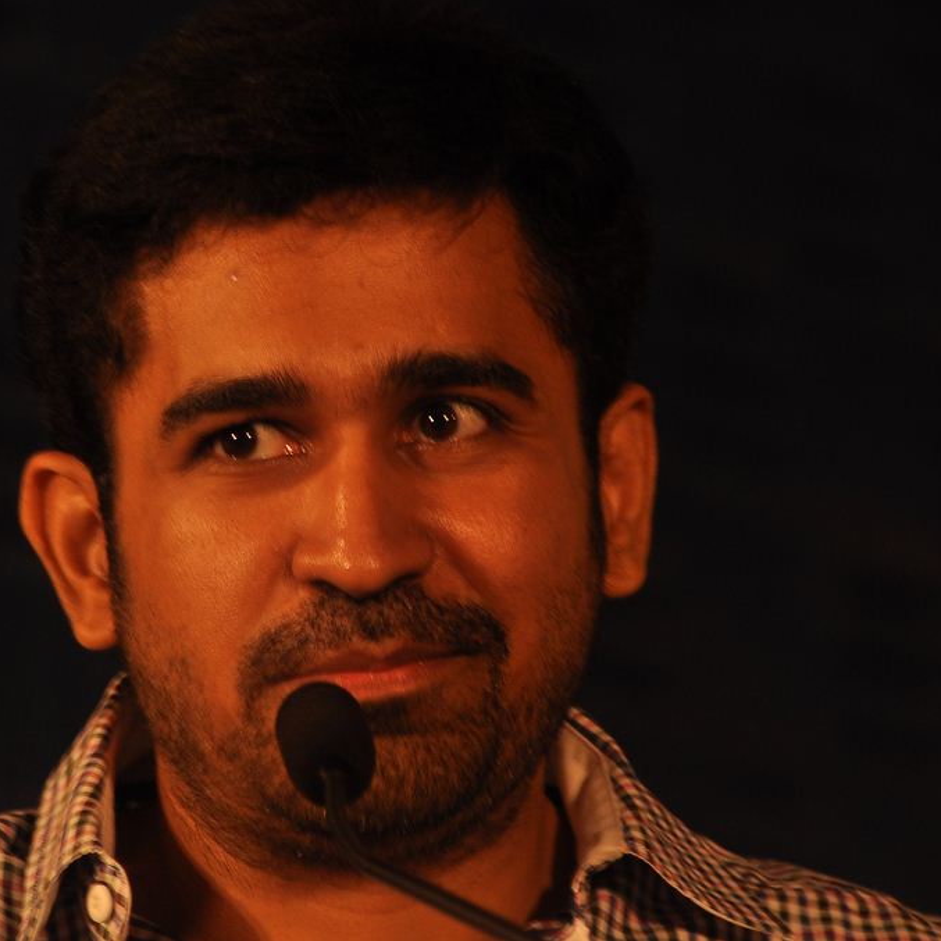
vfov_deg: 4.6
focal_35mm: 385
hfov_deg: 4.6
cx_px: 304
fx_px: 11841
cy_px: 470
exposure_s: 1/30
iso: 400
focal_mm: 200
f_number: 5.6
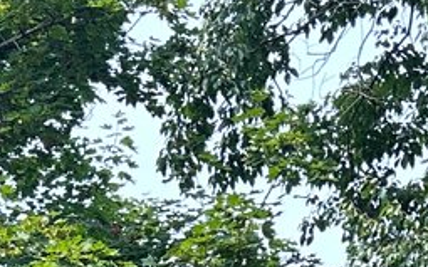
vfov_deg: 7.3
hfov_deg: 13.8
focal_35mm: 151
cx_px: 132
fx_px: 1760
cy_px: 893
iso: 80
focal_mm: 6.86
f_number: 1.78
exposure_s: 1/850
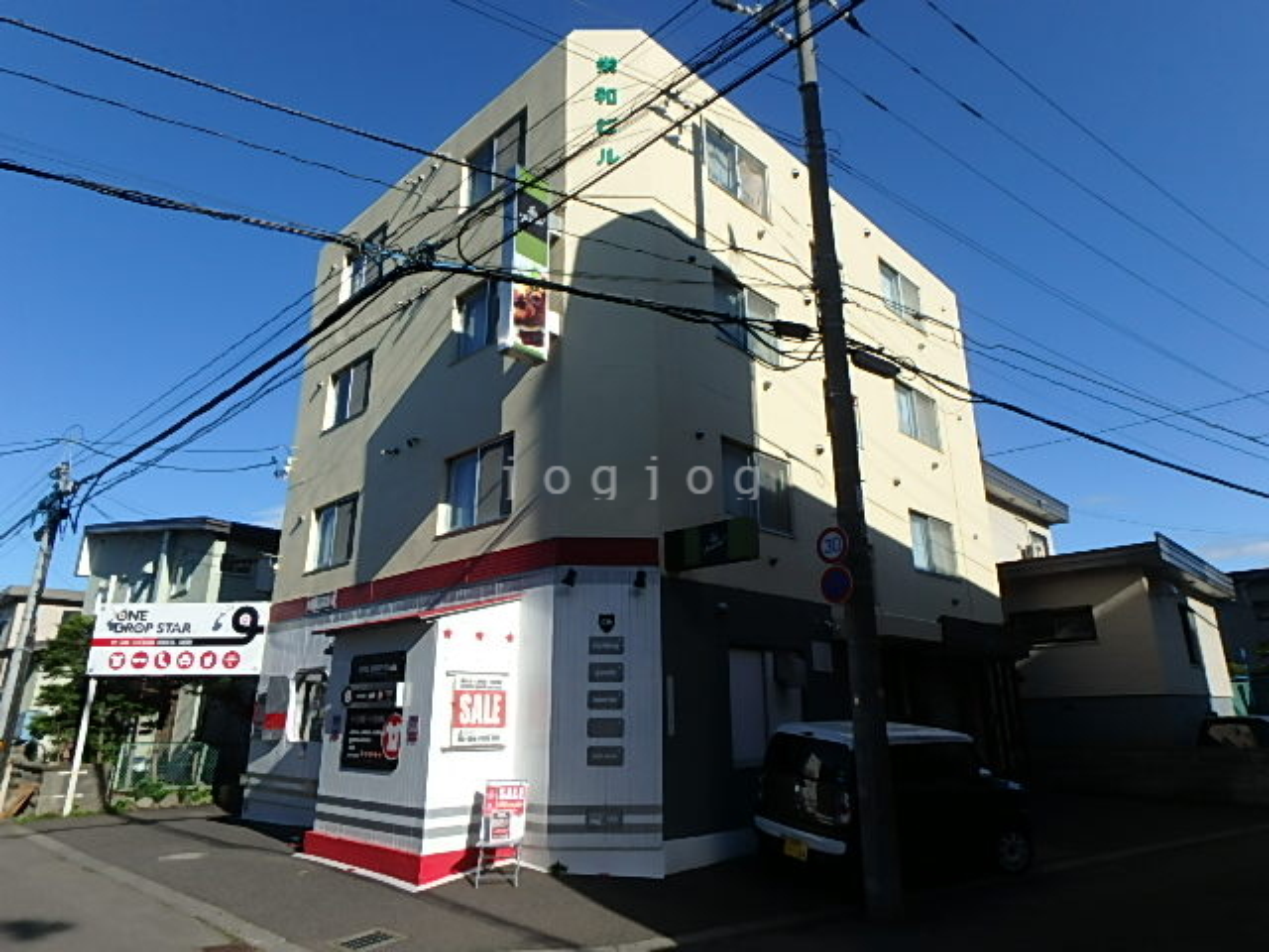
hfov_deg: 79.0
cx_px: 634
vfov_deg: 63.4
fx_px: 770
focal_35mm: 21
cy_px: 476
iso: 125
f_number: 6
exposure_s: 1/640
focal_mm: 3.7
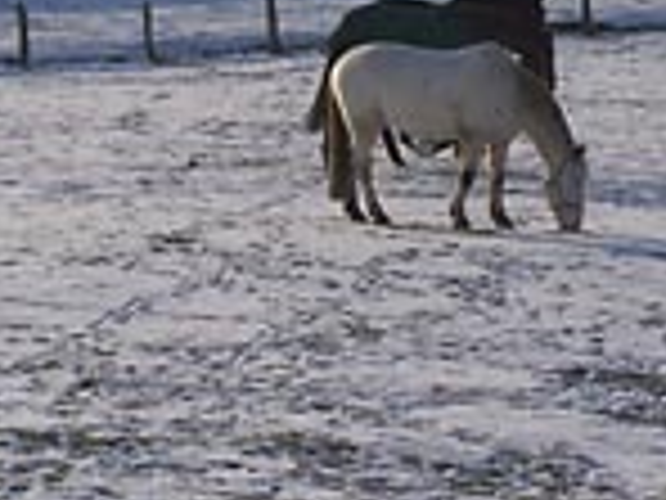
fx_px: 5156
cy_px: -83
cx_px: 518
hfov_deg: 7.4
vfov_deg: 5.5
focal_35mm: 268
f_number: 4.5
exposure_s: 1/640
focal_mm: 17.5
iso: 64
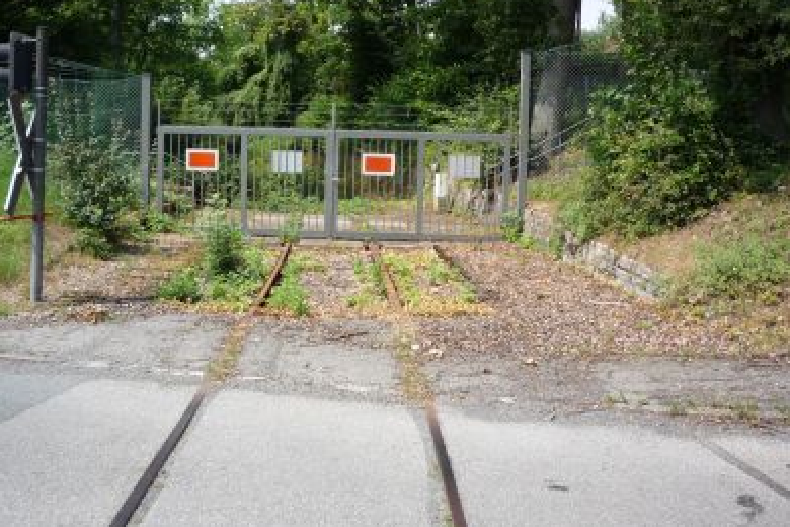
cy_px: 207
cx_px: 354
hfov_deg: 47.3
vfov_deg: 32.5
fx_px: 900
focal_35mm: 41
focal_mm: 5.2
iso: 100
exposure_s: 1/400
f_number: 4
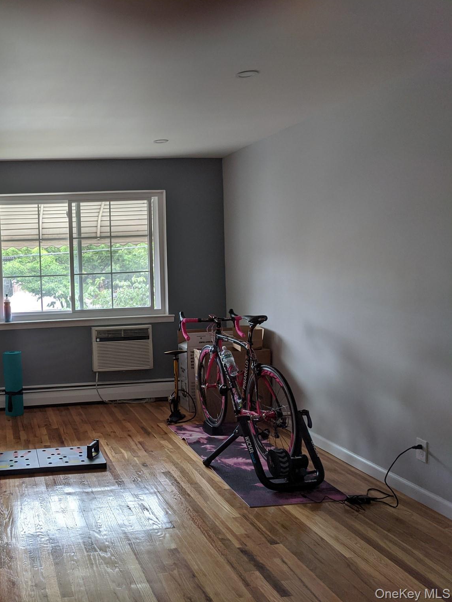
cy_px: 299
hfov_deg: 38.1
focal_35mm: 35
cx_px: 50
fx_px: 609
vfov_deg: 52.6
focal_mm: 4.67
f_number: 2
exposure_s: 1/120
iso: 50
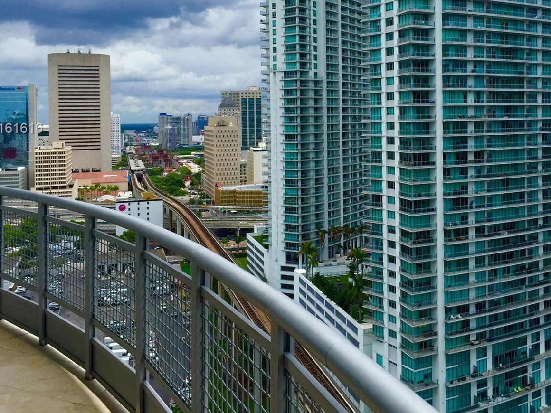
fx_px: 637
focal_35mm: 40
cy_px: 129
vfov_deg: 35.5
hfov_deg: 46.3
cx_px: 351
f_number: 2.2
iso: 32
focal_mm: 4.15
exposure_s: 1/3300
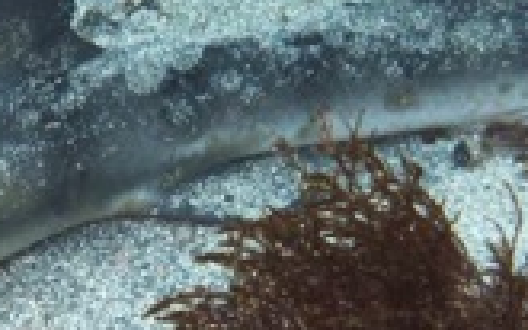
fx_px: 2978
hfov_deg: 10.1
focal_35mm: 207
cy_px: 211
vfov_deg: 6.3
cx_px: 54
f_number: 4.1
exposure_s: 1/30
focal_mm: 11
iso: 200
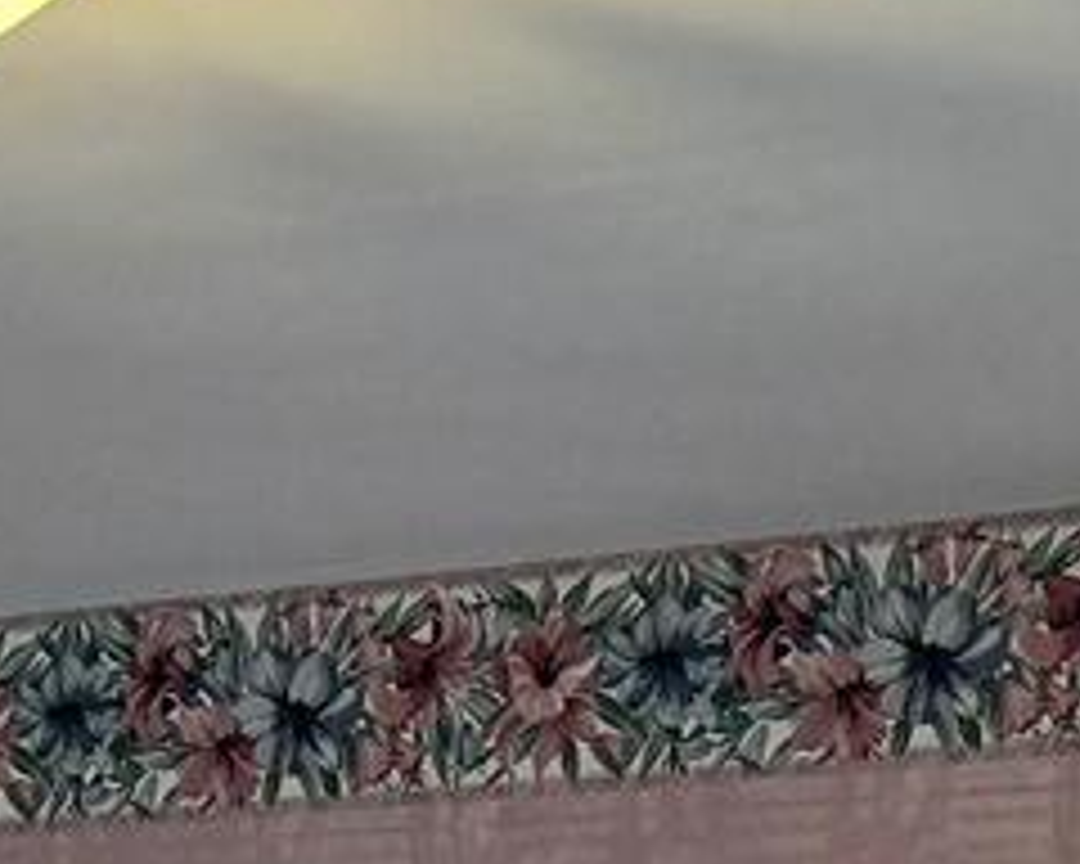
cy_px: 1953
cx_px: -752
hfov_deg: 9.3
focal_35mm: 200
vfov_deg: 7.3
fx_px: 6393
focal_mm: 6.76
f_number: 1.78
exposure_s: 1/120
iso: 200
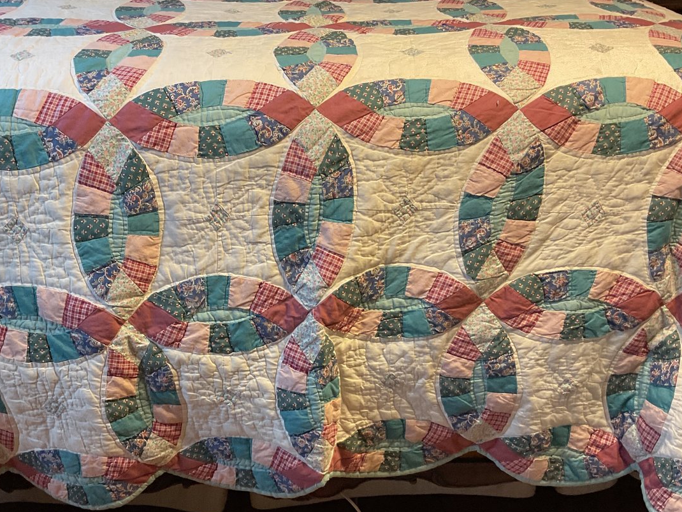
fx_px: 808
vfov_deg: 35.0
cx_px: 306
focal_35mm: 41
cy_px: 309
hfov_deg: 45.7
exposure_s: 1/60
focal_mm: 3
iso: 125
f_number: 1.8
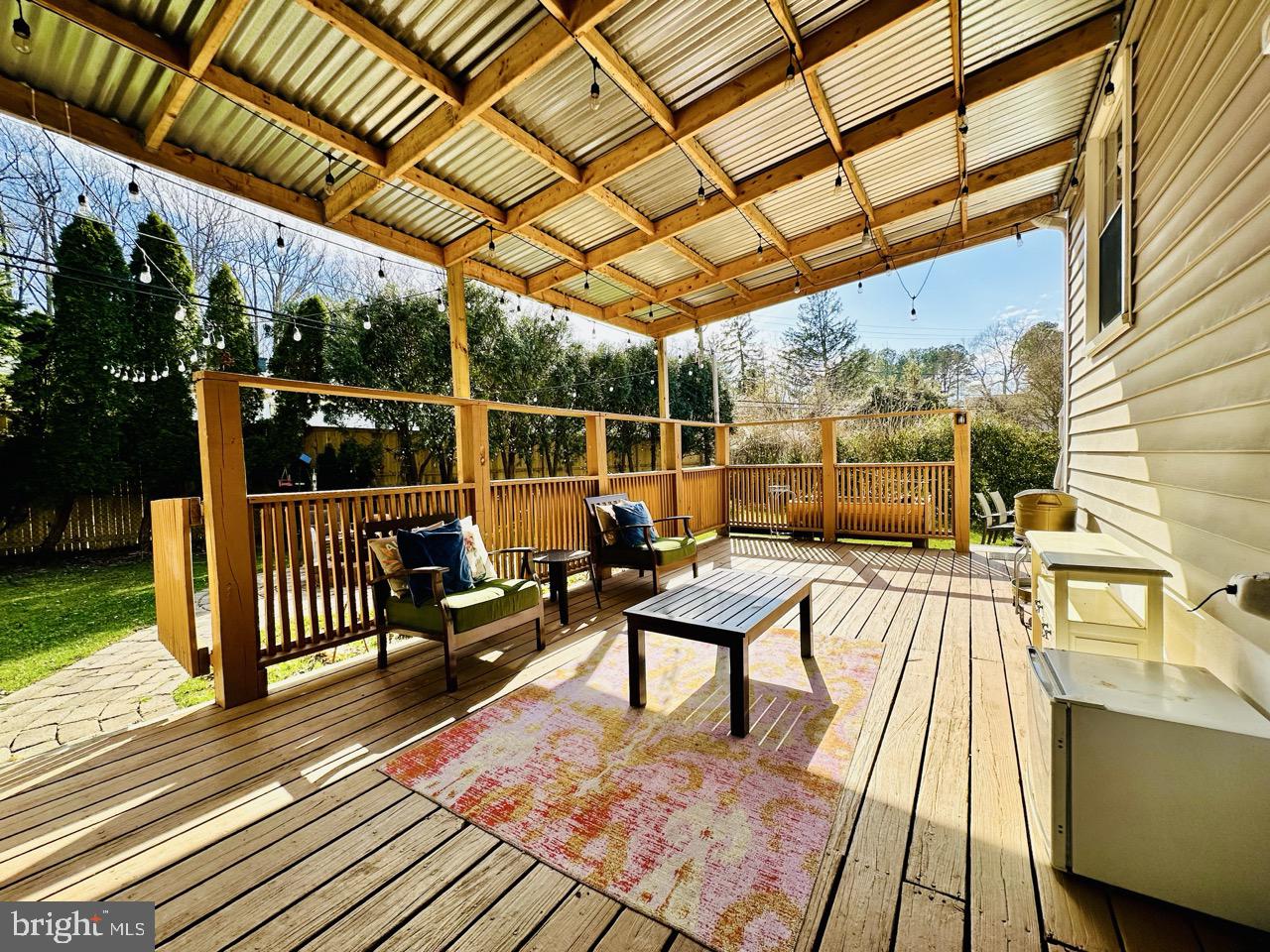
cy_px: 476
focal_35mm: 14
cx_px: 635
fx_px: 514
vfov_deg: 85.7
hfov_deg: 102.1
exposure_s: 1/759
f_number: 2.2
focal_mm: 2.22
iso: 40
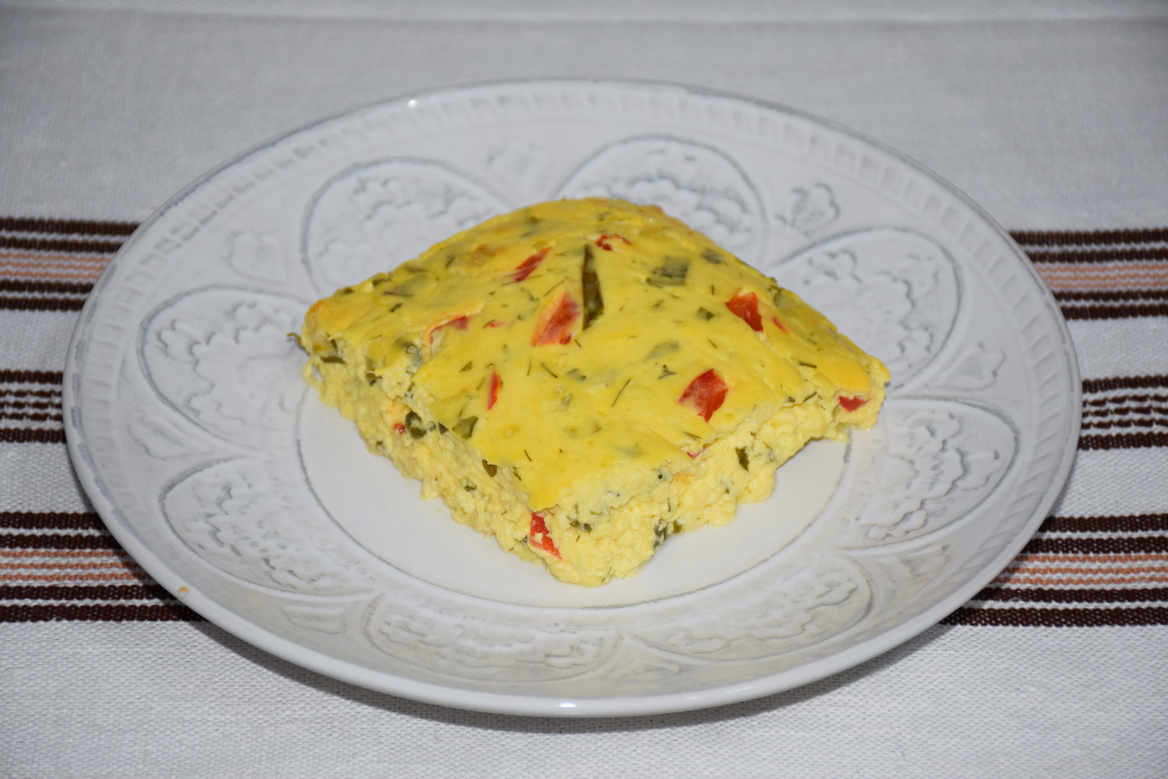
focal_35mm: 128
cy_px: 390
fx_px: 4137
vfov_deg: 10.8
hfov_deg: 16.1
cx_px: 584
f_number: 5.3
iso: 800
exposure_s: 1/100
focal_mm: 85
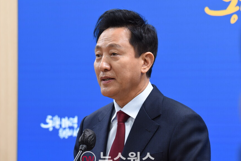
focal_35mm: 277
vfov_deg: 5.0
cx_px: 114
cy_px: 86
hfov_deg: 7.4
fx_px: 1856
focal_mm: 250
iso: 1250
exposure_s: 1/125
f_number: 5.6
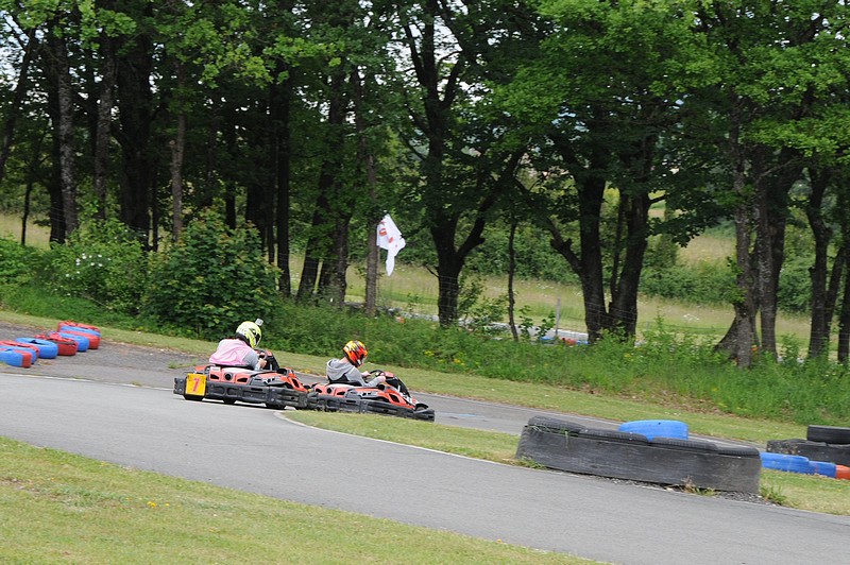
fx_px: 2831
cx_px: 425
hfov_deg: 17.1
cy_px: 282
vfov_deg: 11.4
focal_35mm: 120
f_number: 9
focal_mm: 80
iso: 400
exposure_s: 1/160
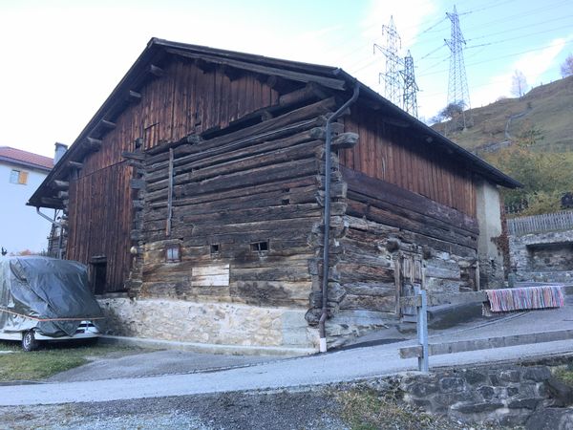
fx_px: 480
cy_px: 215
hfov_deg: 61.7
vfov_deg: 48.2
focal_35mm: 29
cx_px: 286
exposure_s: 1/150
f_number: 2.2
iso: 25
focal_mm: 4.15
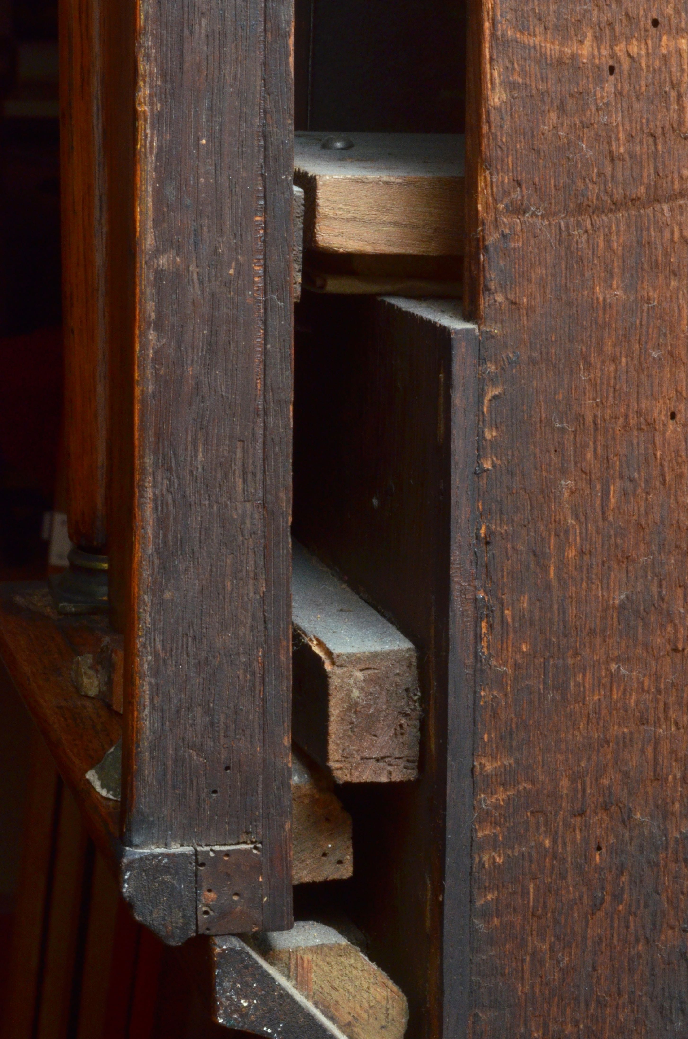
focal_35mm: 93
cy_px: 527
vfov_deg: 22.1
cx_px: 375
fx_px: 2665
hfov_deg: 14.7
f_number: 22
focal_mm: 55
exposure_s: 1/125
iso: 800
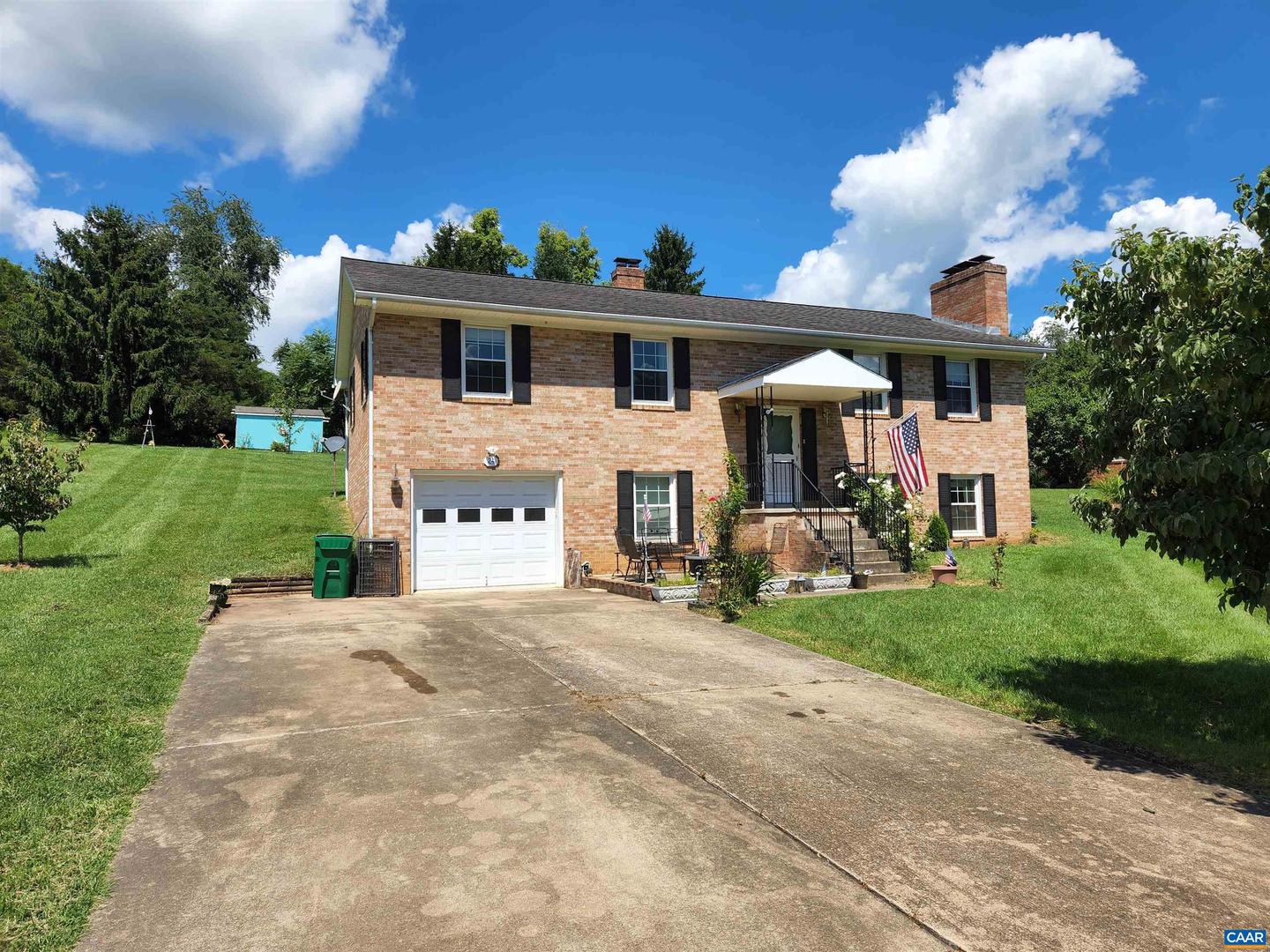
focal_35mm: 23
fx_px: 844
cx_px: 635
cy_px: 476
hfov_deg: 73.9
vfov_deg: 58.9
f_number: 1.8
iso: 20
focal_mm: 5.4
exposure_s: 1/1354
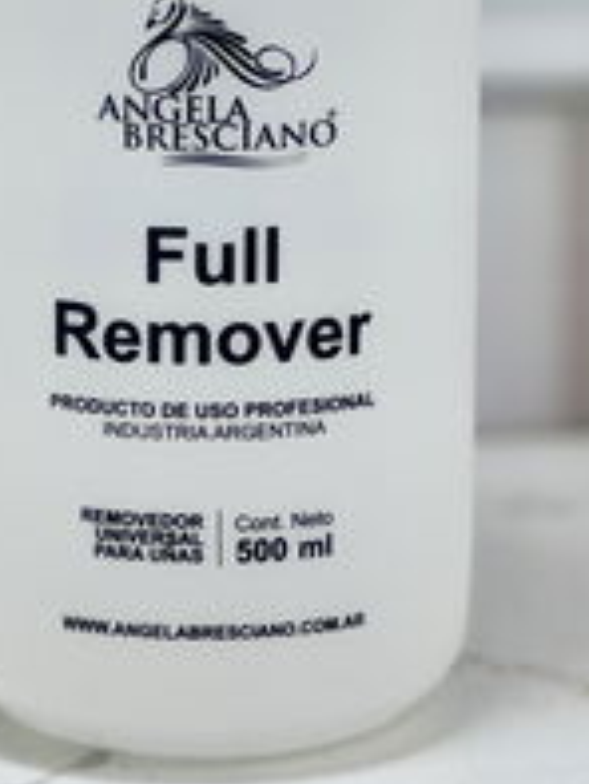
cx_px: 195
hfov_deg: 7.1
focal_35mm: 208
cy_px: 293
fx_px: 4714
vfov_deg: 9.5
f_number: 2.8
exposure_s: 1/100
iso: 80
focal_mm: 9
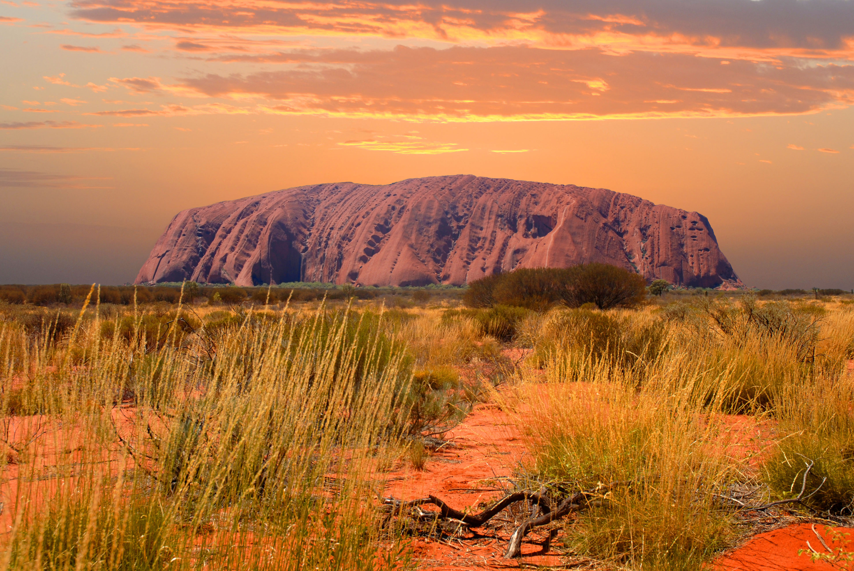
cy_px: 286
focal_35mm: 44
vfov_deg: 30.9
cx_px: 427
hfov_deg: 44.9
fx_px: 1033
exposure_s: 1/250
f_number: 8
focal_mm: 29
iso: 100
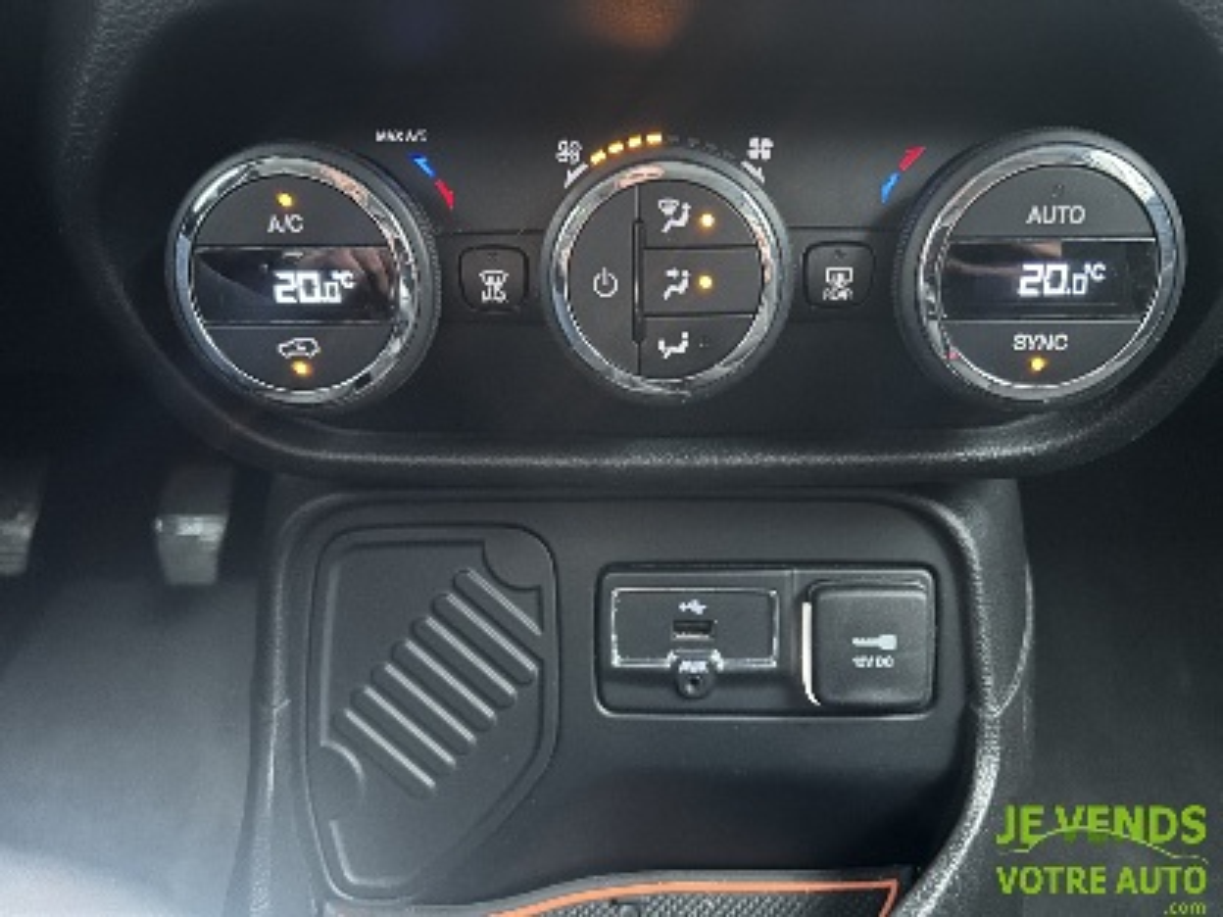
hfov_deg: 67.3
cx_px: 612
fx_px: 919
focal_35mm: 26
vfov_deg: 53.1
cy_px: 458
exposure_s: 1/13
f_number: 1.5
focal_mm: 5.7
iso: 640
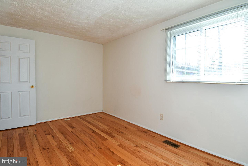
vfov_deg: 67.4
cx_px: 124
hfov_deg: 90.0
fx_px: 124
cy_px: 83
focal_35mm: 18
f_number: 5.6
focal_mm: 12
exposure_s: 1/100
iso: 200
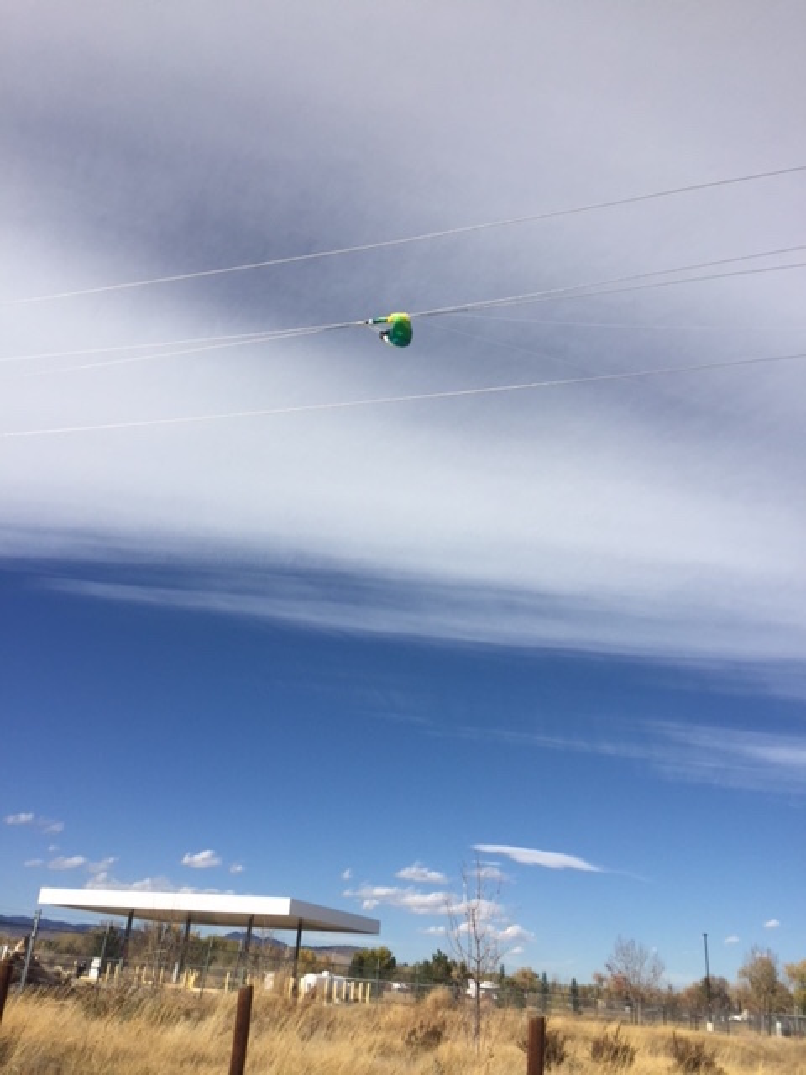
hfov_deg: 48.2
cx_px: 403
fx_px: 900
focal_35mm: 29
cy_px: 538
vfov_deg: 61.7
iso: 32
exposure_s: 1/3049
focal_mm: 4.15
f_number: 2.2
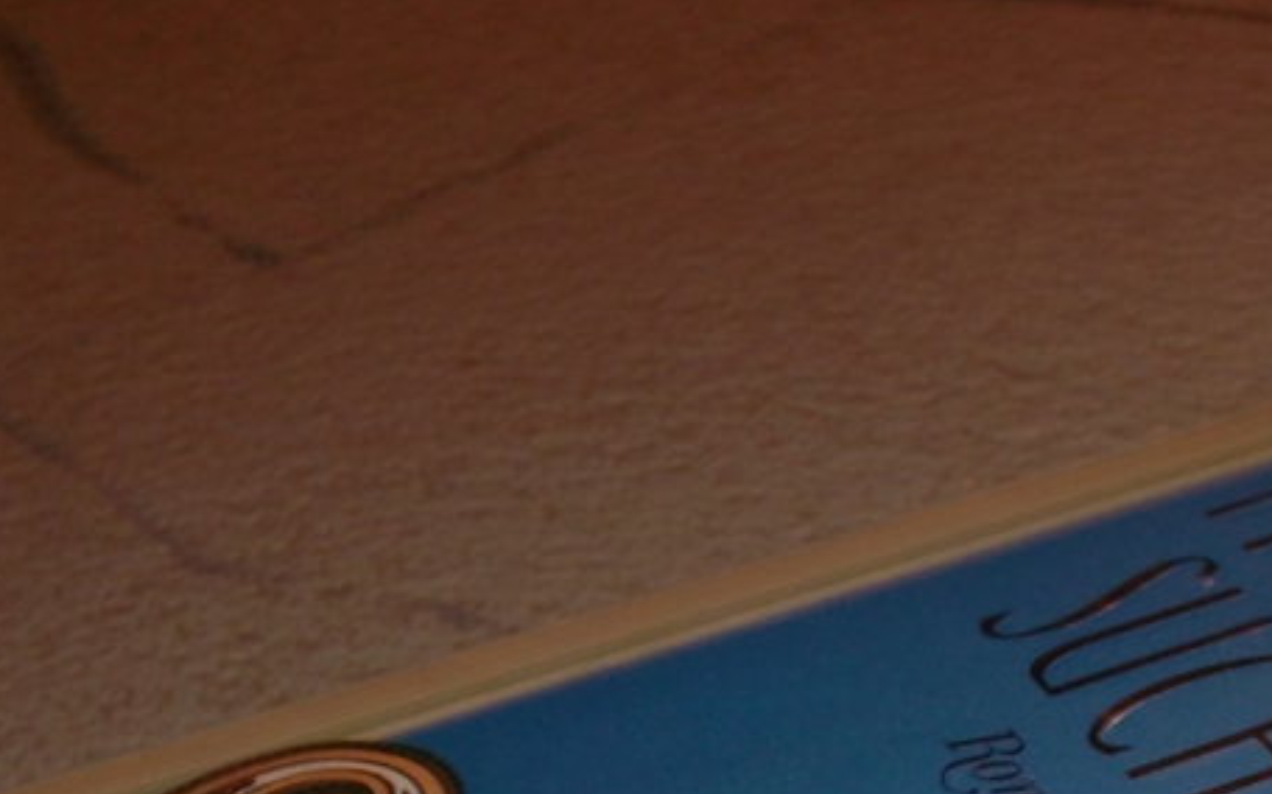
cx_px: 1310
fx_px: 3015
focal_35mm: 87
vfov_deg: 14.1
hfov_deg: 22.8
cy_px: 1171
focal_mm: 4.1
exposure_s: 1/15
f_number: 3.3
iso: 100
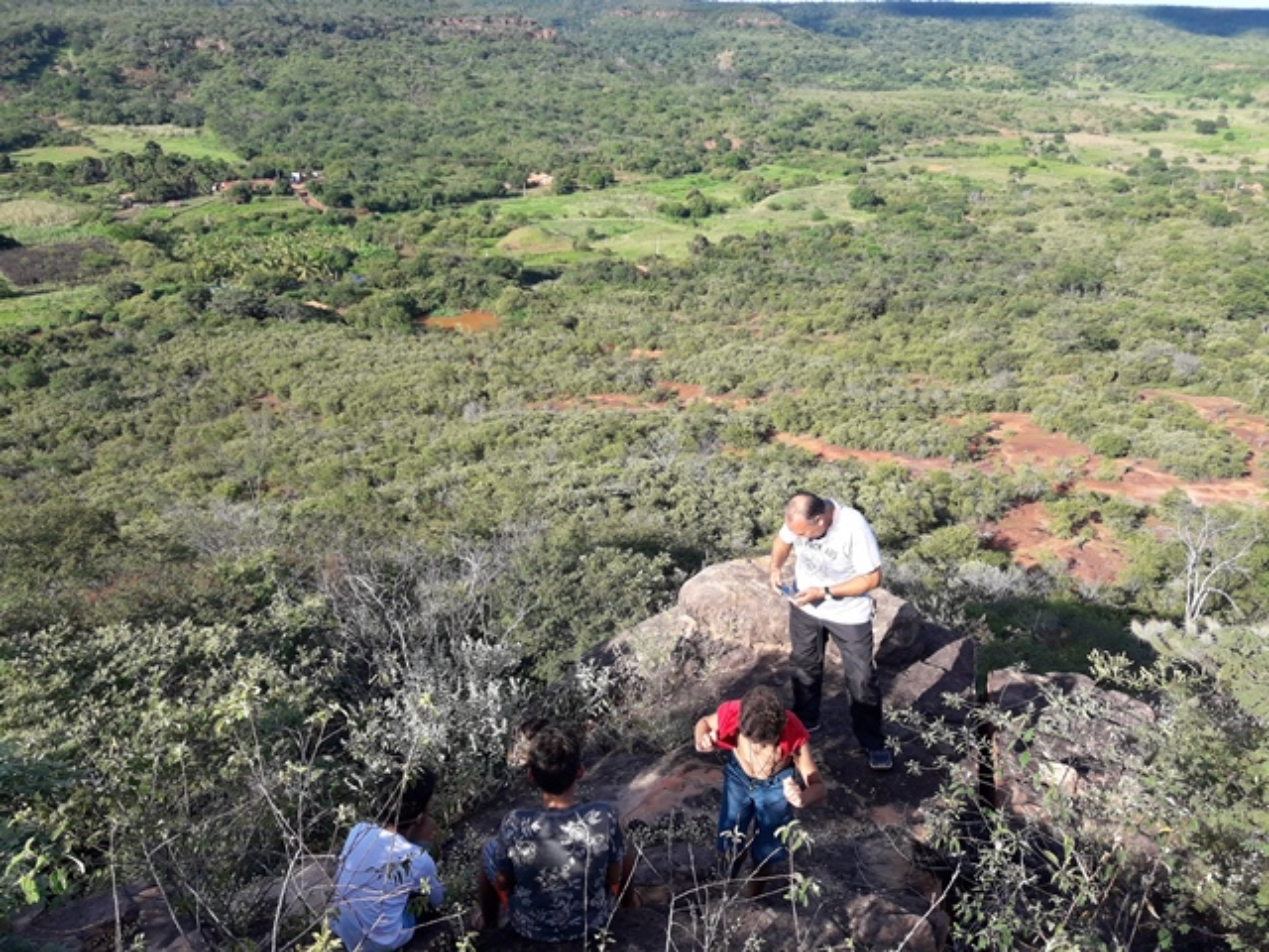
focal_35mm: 28
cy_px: 476
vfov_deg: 49.7
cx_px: 634
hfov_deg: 63.4
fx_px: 1026
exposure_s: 1/752
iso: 40
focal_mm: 3.7
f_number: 1.9
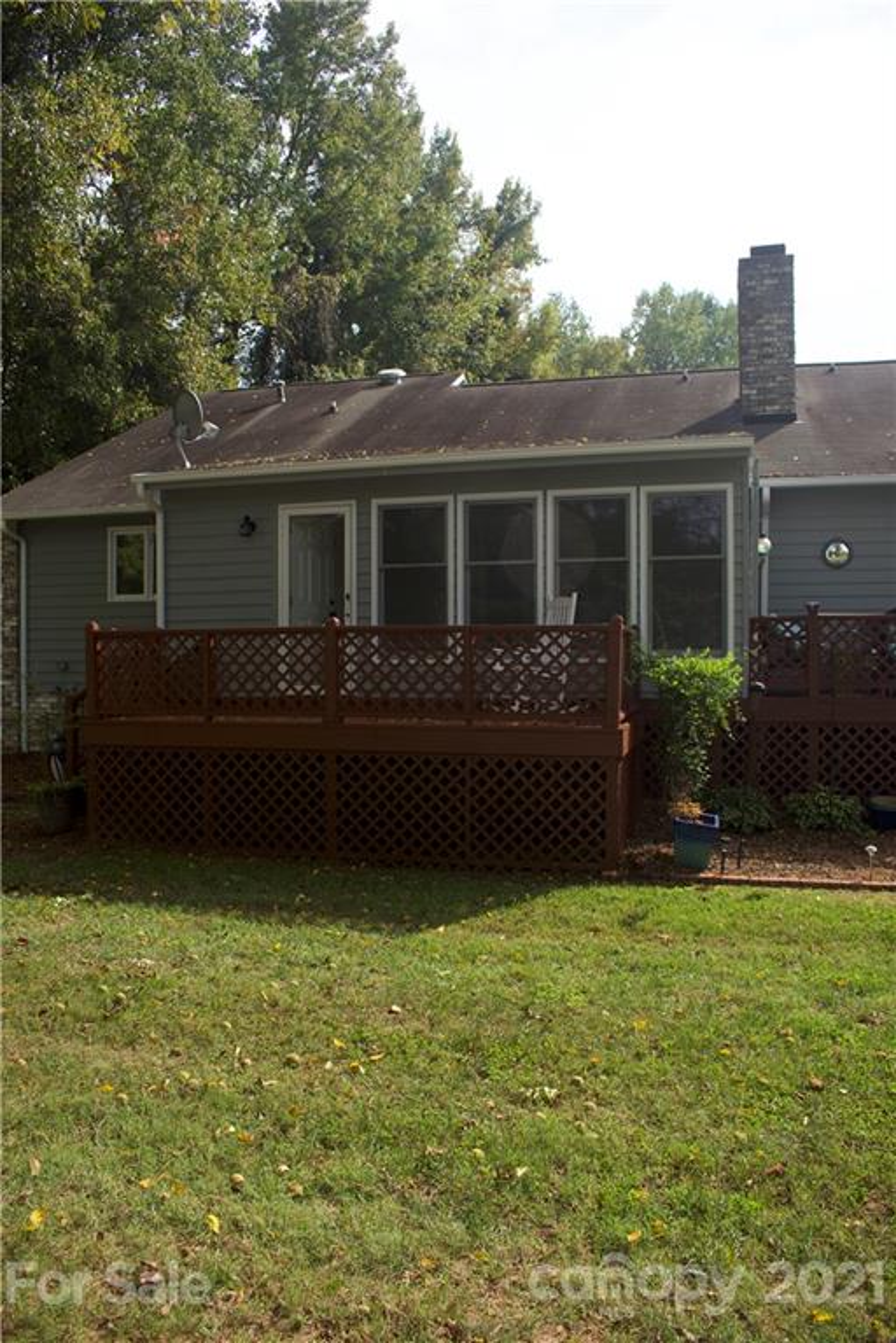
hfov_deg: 47.9
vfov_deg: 67.4
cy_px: 672
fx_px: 1008
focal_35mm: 27
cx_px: 448
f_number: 5.6
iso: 100
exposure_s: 1/160
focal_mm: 18
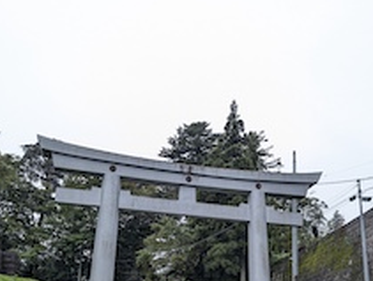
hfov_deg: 45.7
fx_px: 443
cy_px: 231
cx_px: 200
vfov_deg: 34.0
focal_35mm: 41
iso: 21
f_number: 1.68
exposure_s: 1/254
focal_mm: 6.9
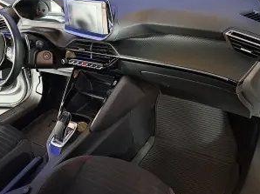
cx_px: 118
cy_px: 95
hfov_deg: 61.6
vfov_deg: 48.2
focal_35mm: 29
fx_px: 218
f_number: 1.8
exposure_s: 1/25
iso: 400
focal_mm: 5.23
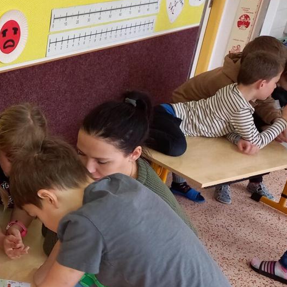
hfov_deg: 27.4
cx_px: -46
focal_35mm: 56
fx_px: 525
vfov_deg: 30.4
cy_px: 188
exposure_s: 1/33.3
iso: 250
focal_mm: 4.65
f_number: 1.8
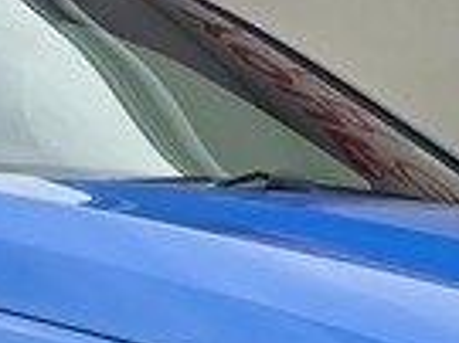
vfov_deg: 8.3
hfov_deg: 11.3
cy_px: 520
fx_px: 2318
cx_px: 143
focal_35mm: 175
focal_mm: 6.3
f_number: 1.7
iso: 12
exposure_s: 1/269
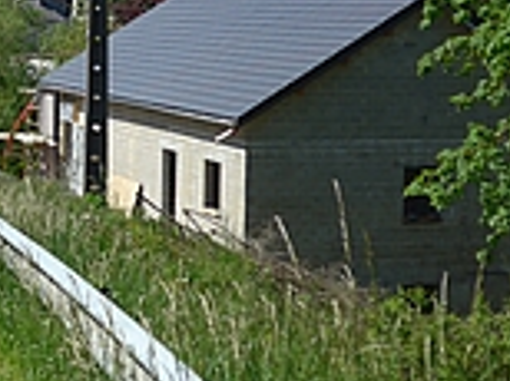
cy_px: 50
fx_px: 1618
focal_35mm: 110
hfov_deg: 17.3
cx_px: -53
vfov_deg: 13.3
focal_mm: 9
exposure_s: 1/1600
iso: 80
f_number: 2.8
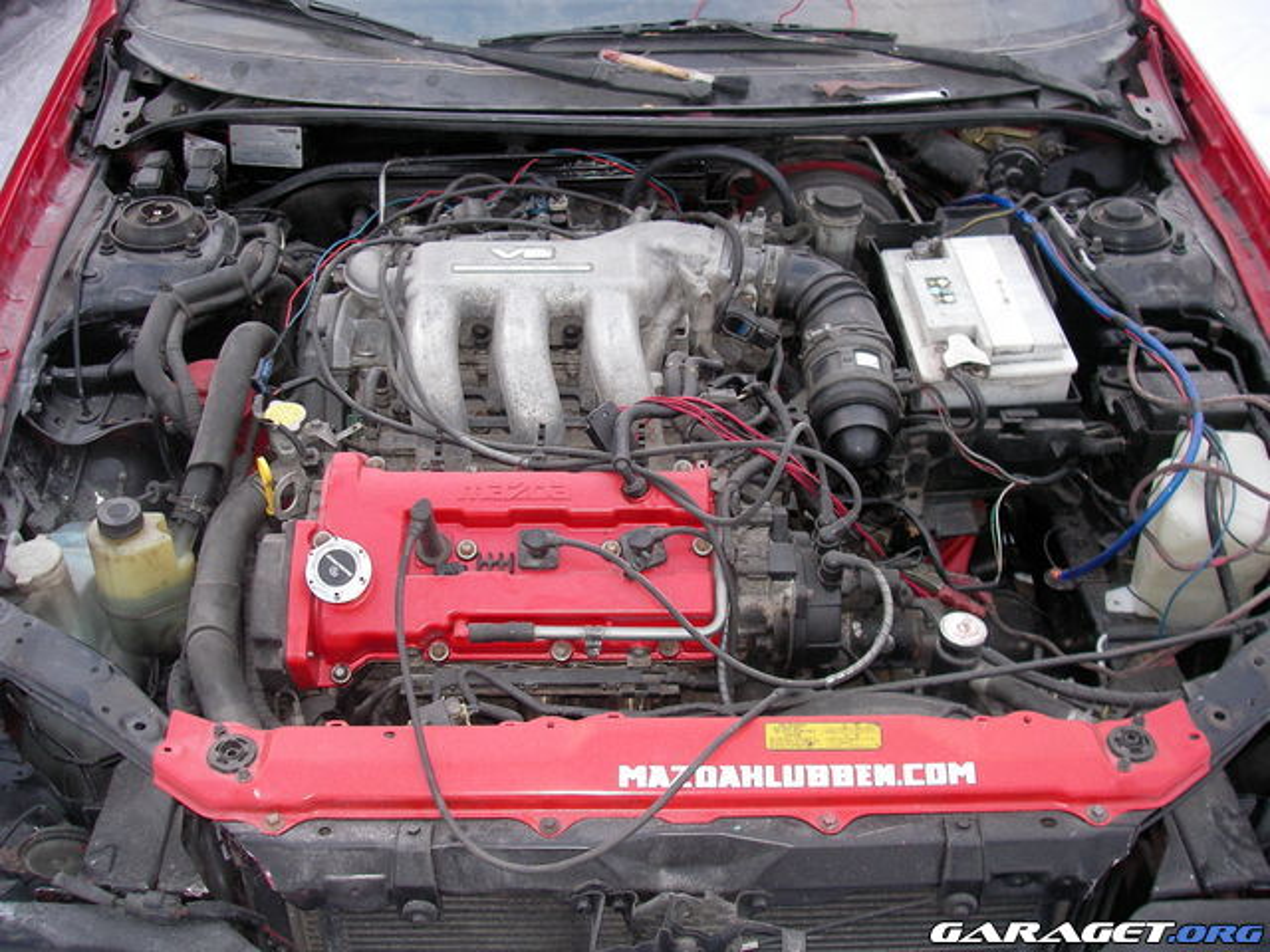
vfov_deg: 37.7
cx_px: 635
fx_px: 1394
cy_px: 476
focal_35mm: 38
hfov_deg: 49.0
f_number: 3.3
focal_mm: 6.3
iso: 100
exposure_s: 1/31.5
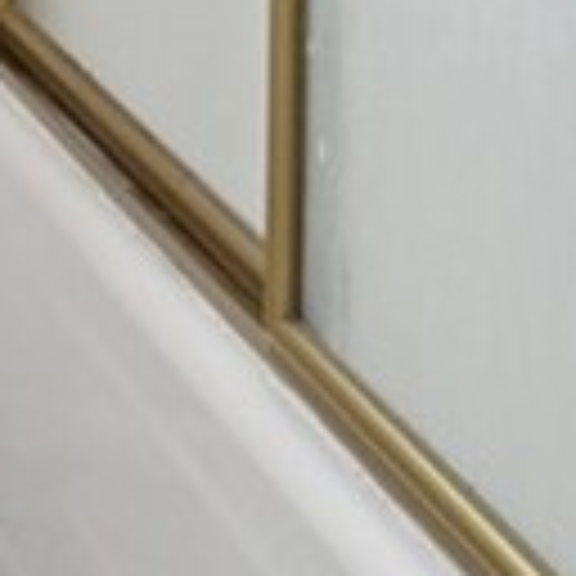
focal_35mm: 95
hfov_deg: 8.6
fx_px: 1788
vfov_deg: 13.7
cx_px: -1629
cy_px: -760
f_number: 8
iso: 250
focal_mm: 14
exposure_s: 1/30
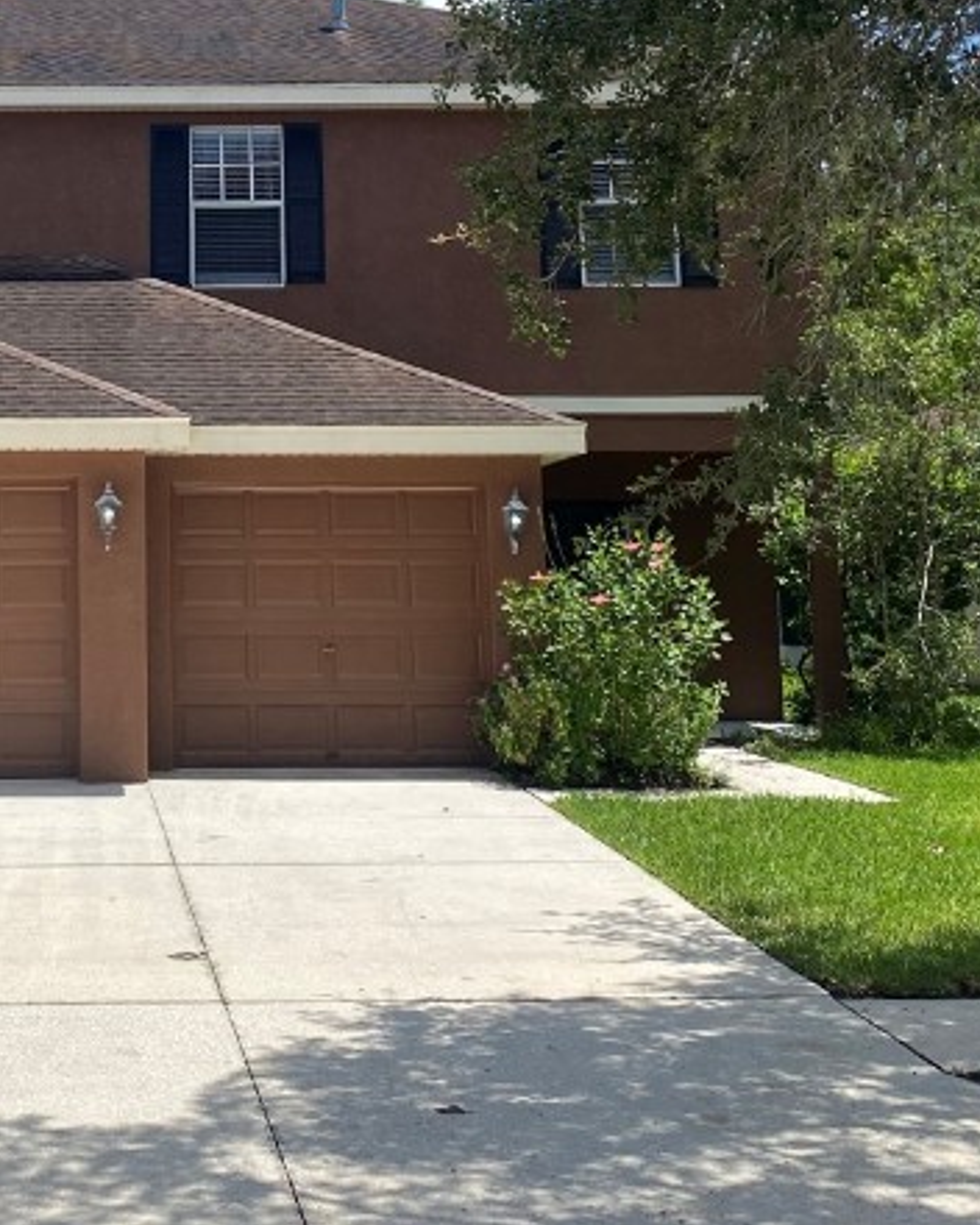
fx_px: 2139
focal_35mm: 59
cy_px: 206
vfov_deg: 31.0
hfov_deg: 25.1
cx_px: 128
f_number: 1.8
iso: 32
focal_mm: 4.25
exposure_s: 1/3731
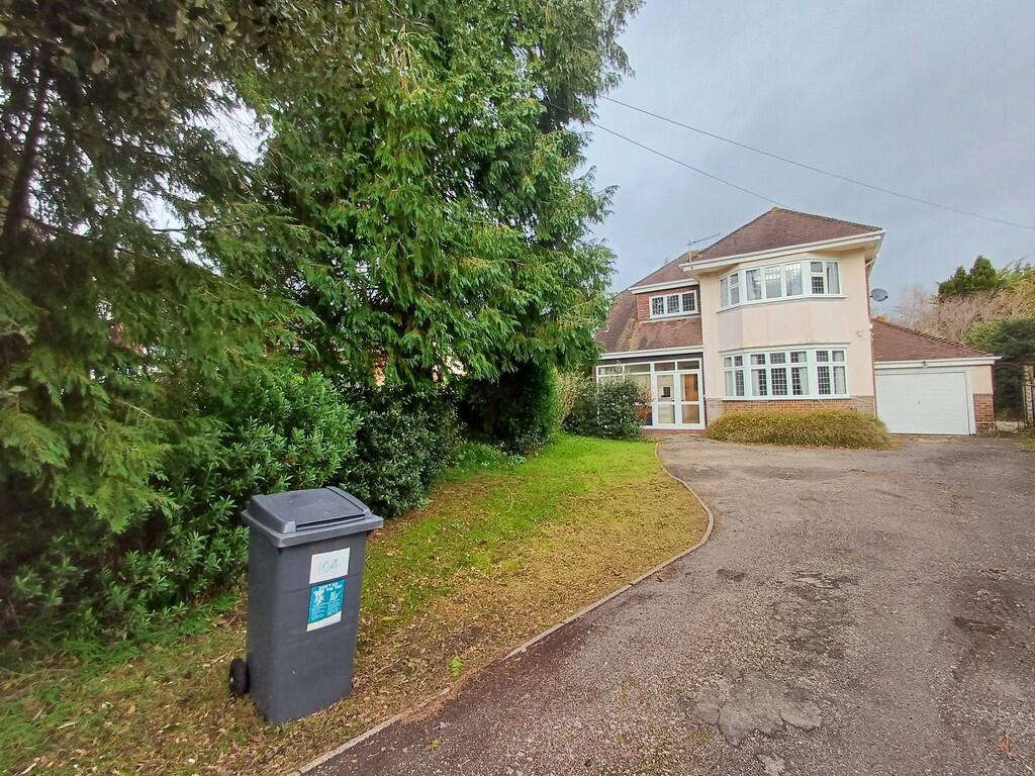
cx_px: 518
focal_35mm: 16
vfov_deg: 78.1
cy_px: 388
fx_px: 478
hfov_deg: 94.5
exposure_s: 1/335
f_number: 2.2
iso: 40
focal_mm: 1.64
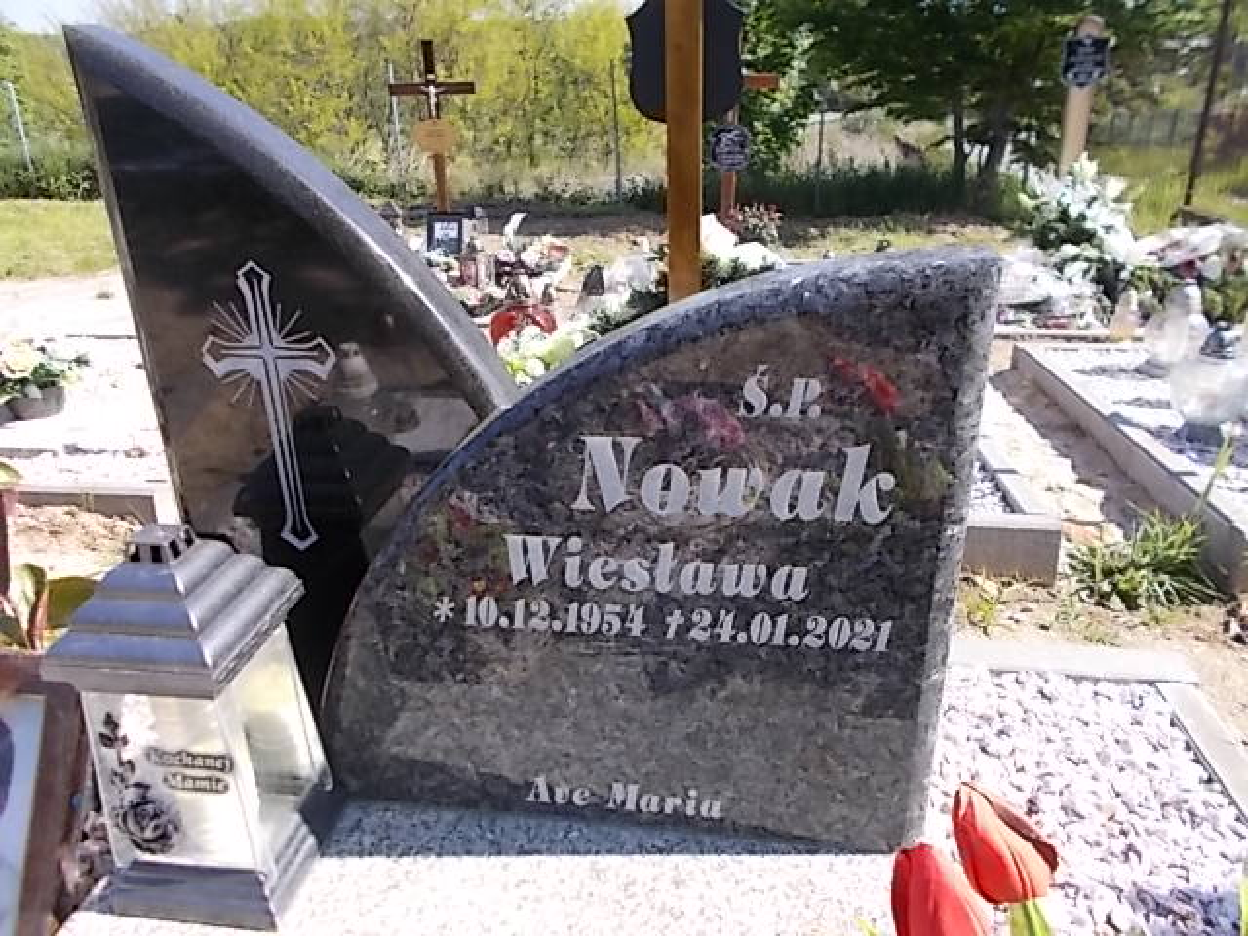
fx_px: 937
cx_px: 624
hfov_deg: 67.3
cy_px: 468
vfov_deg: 53.1
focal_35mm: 26
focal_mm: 4.6
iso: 80
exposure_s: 1/400
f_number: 3.2
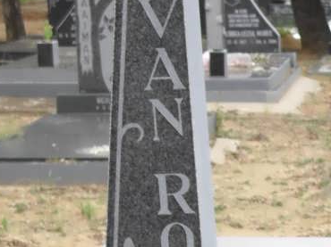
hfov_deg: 10.3
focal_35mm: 185
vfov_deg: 7.8
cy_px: 392
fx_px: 1768
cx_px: 524
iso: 100
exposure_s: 1/125
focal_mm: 10.1
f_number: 4.3
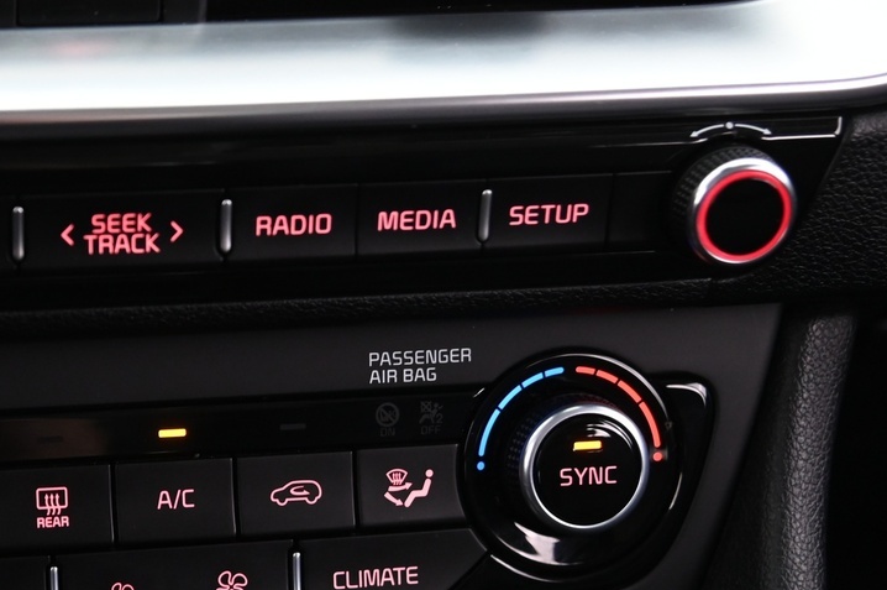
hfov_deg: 22.8
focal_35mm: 86
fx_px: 2117
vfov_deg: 15.8
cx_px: 25
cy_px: 411
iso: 2000
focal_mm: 38
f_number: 4
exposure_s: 1/13
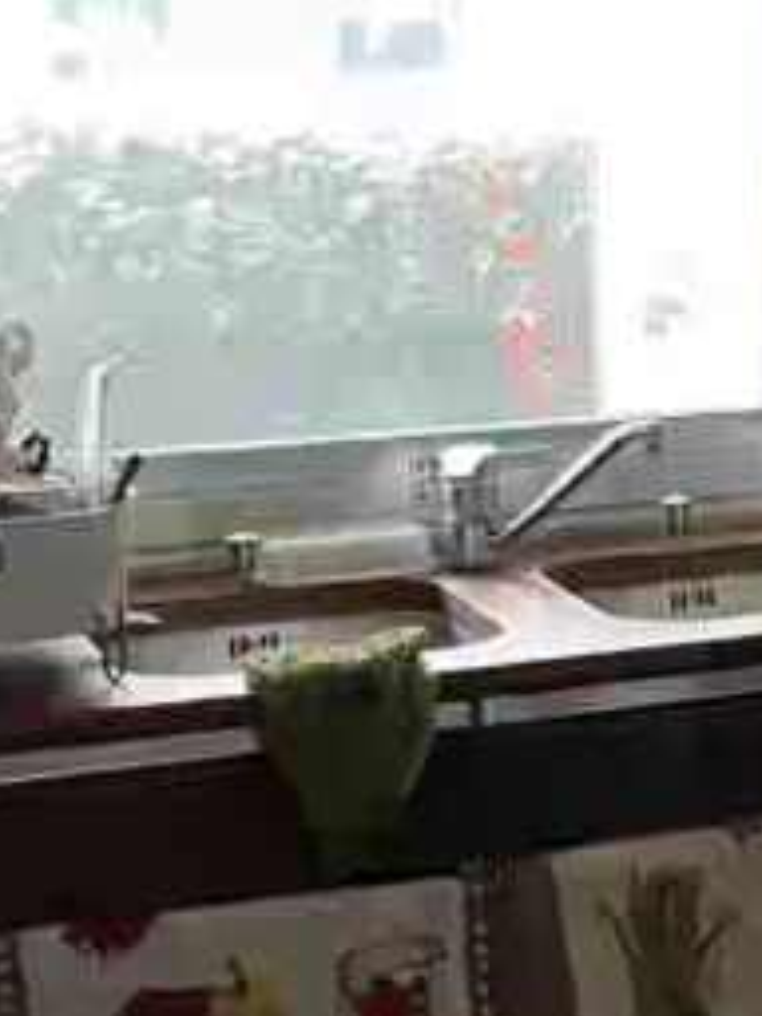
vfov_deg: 18.9
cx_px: 1314
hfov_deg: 13.0
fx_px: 3052
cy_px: 472
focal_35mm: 104
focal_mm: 5.1
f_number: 1.6
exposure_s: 1/50
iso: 160
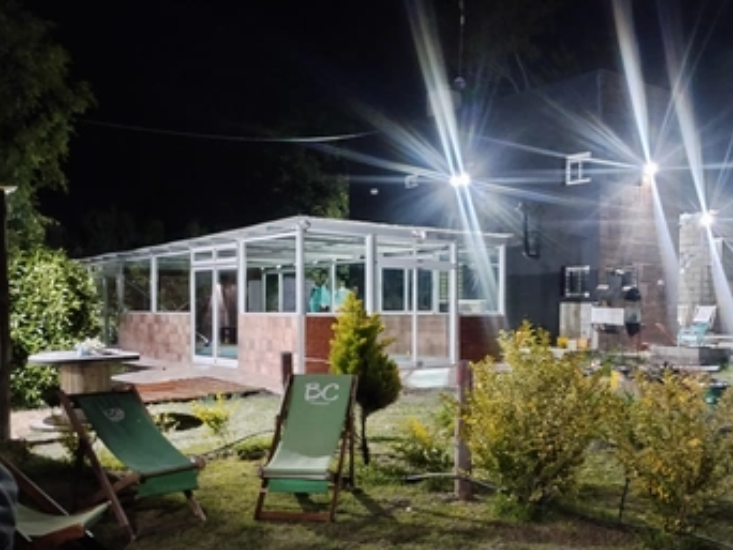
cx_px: 427
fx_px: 763
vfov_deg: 39.5
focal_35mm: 36
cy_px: 327
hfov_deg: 51.1
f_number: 1.8
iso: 5456
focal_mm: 4.27
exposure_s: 1/11
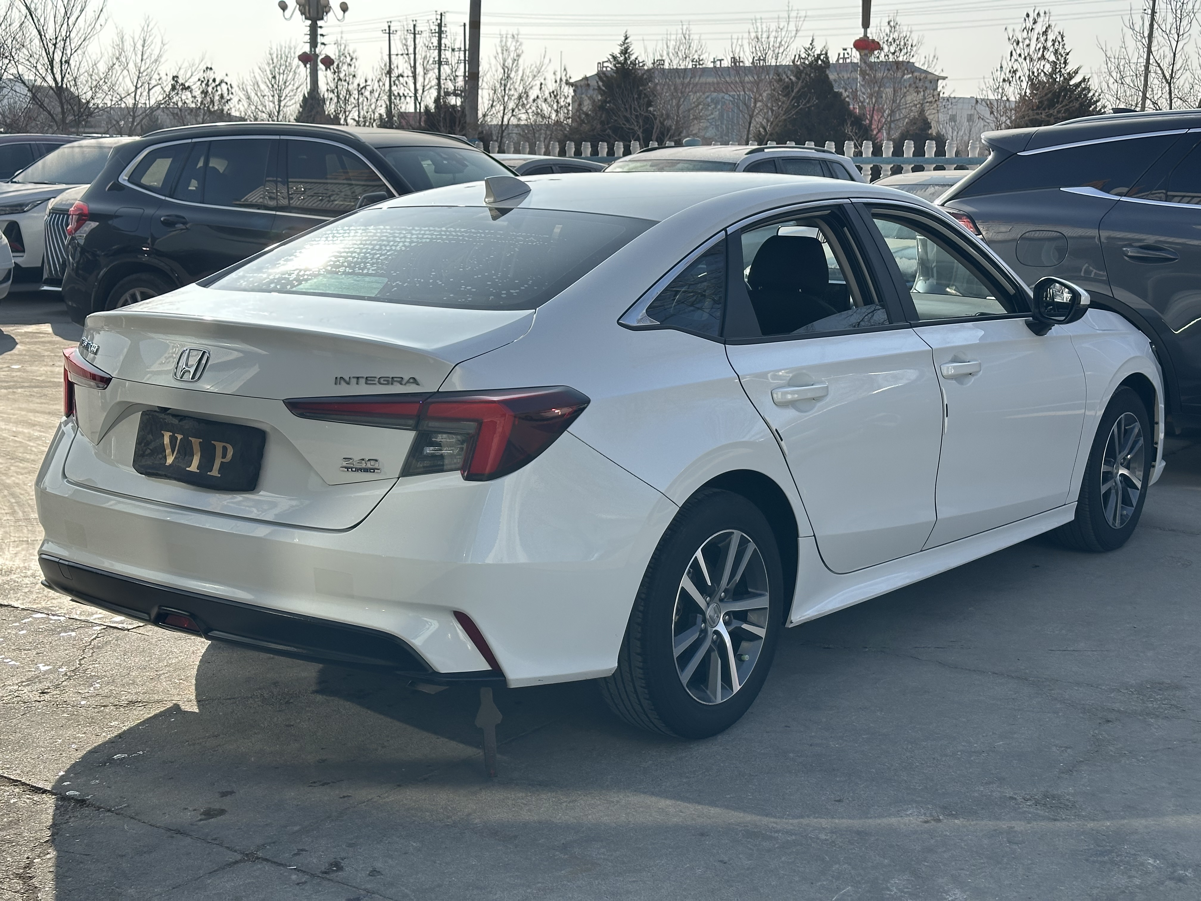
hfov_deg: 39.7
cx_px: 600
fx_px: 1665
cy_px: 450
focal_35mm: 48
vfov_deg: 30.3
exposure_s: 1/3257
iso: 64
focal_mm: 6.86
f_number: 1.78
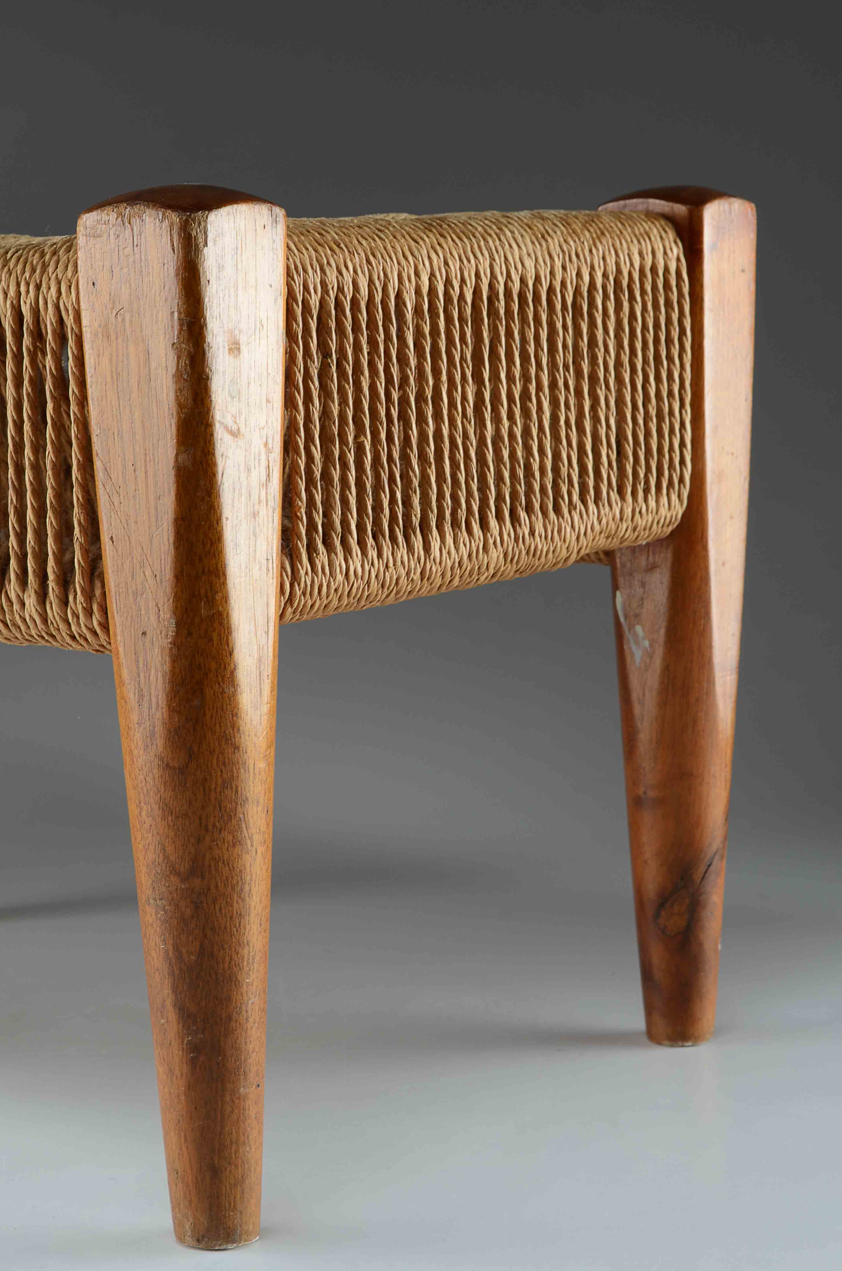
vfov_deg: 23.4
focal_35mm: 87
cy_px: 640
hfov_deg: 15.6
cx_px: 394
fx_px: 3066
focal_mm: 52
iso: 100
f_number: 13
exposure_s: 1/80
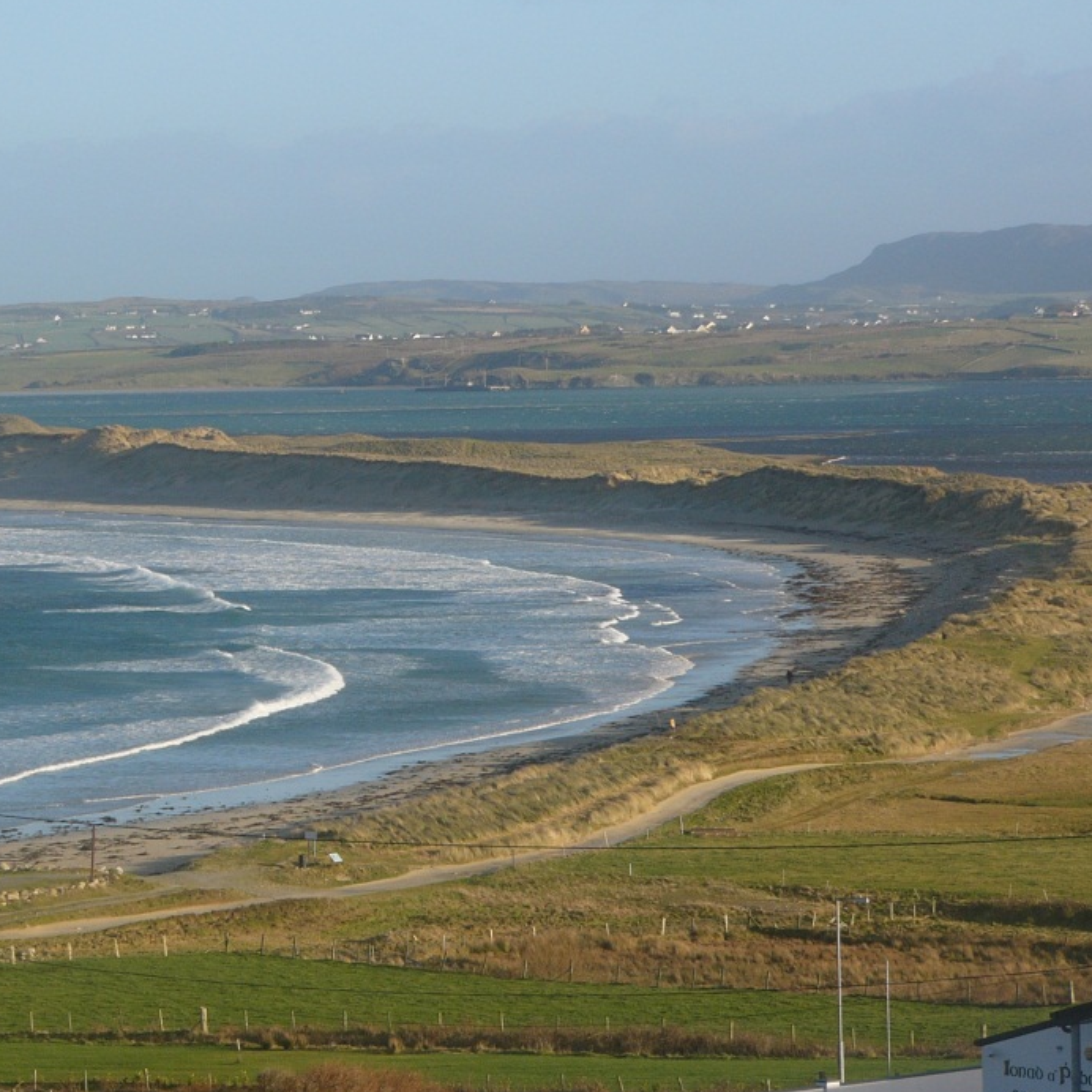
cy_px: 584
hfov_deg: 10.5
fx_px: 5925
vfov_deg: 10.5
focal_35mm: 166
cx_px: 320
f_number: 4
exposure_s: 1/500
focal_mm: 21.2
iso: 50
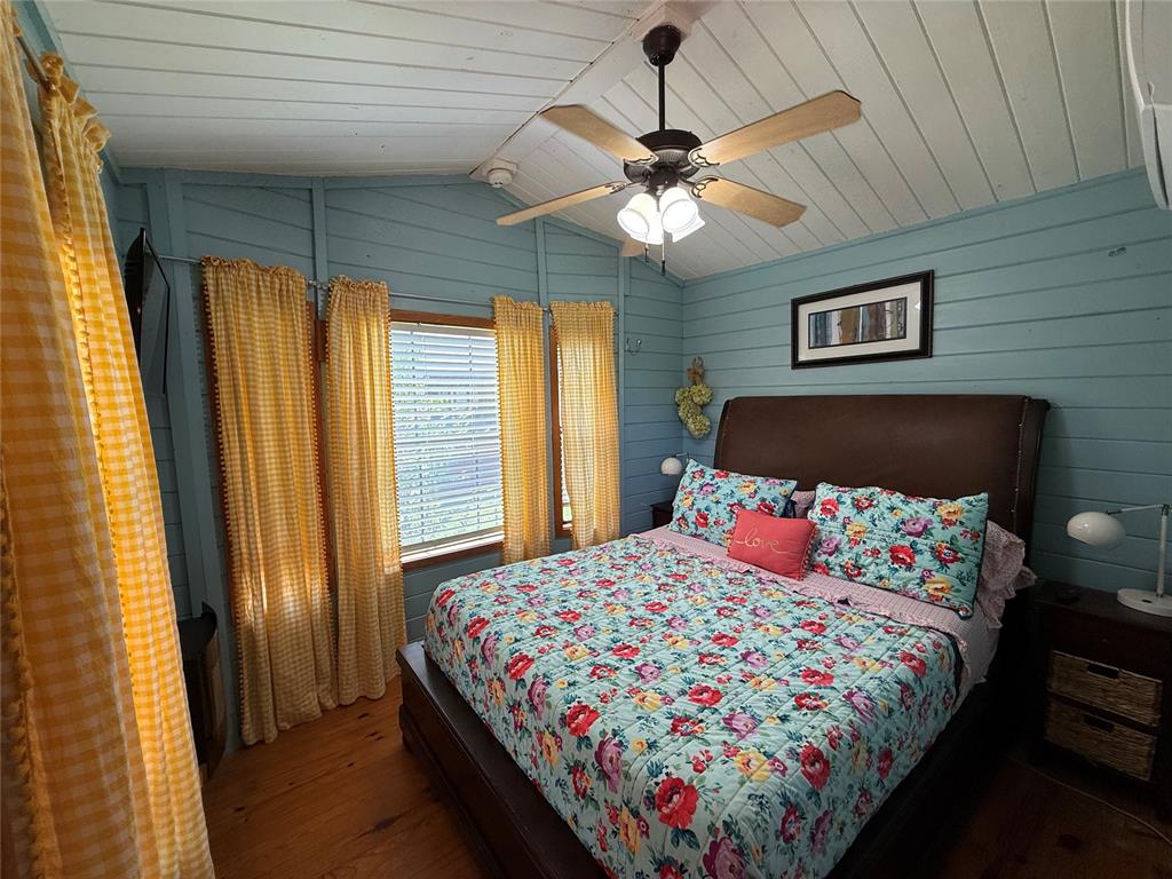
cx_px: 586
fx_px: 474
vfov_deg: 85.7
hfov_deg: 102.1
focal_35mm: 14
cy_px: 440
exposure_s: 1/120
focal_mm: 2.22
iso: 64
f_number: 2.2
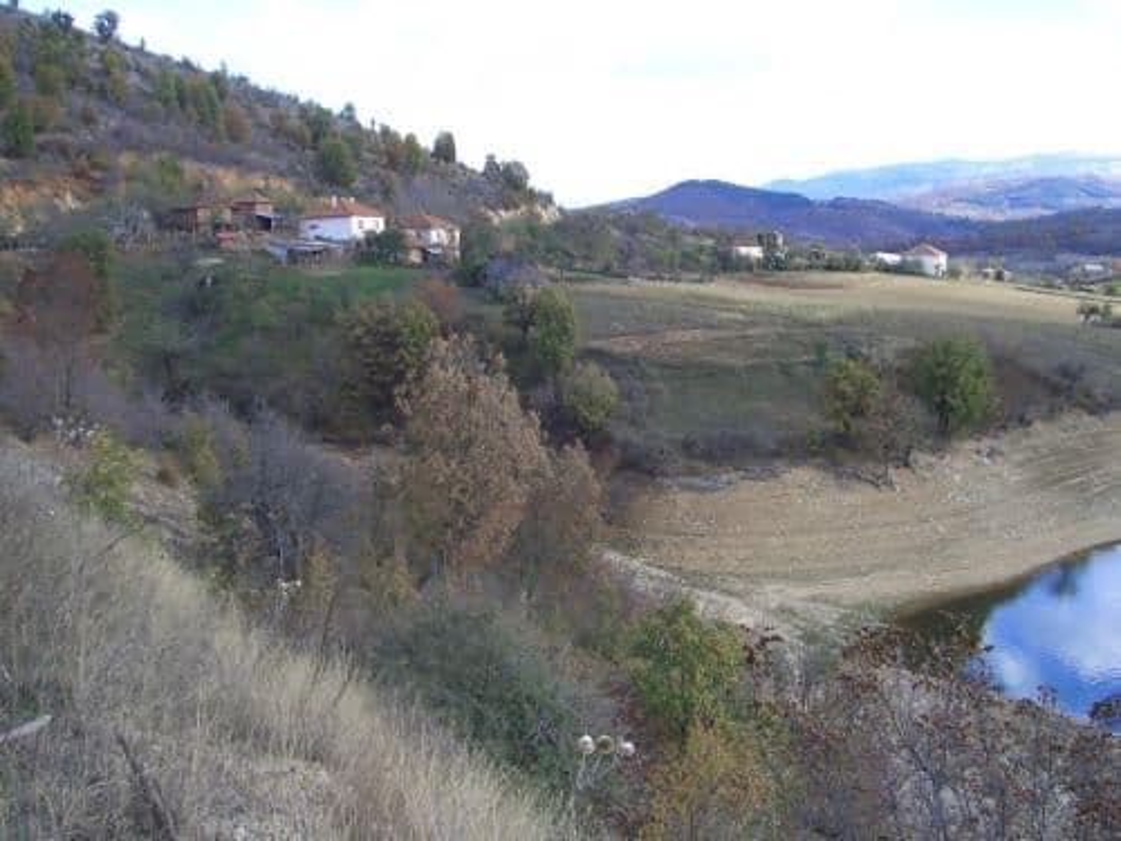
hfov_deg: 47.9
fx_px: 1263
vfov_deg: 36.8
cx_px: 560
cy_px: 420
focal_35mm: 39
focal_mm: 8
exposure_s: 1/100
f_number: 4.8
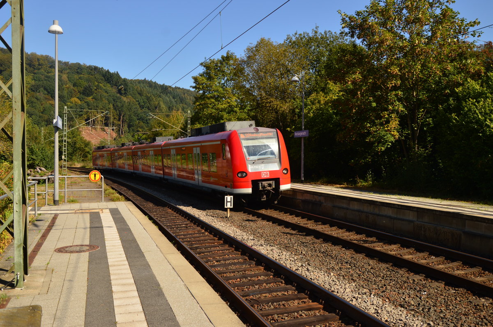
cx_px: 246
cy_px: 164
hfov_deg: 57.3
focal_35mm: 33
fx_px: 451
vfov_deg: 39.9
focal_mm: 22
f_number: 8
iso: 100
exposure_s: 1/320
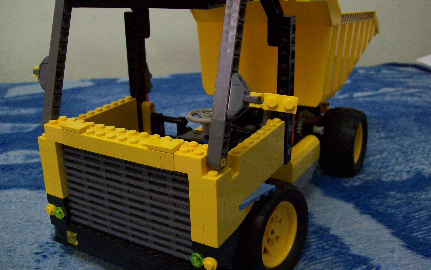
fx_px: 458
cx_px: 215
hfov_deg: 50.4
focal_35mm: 39
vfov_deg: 32.8
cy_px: 132
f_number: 2.7
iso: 200
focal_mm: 6
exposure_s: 1/8
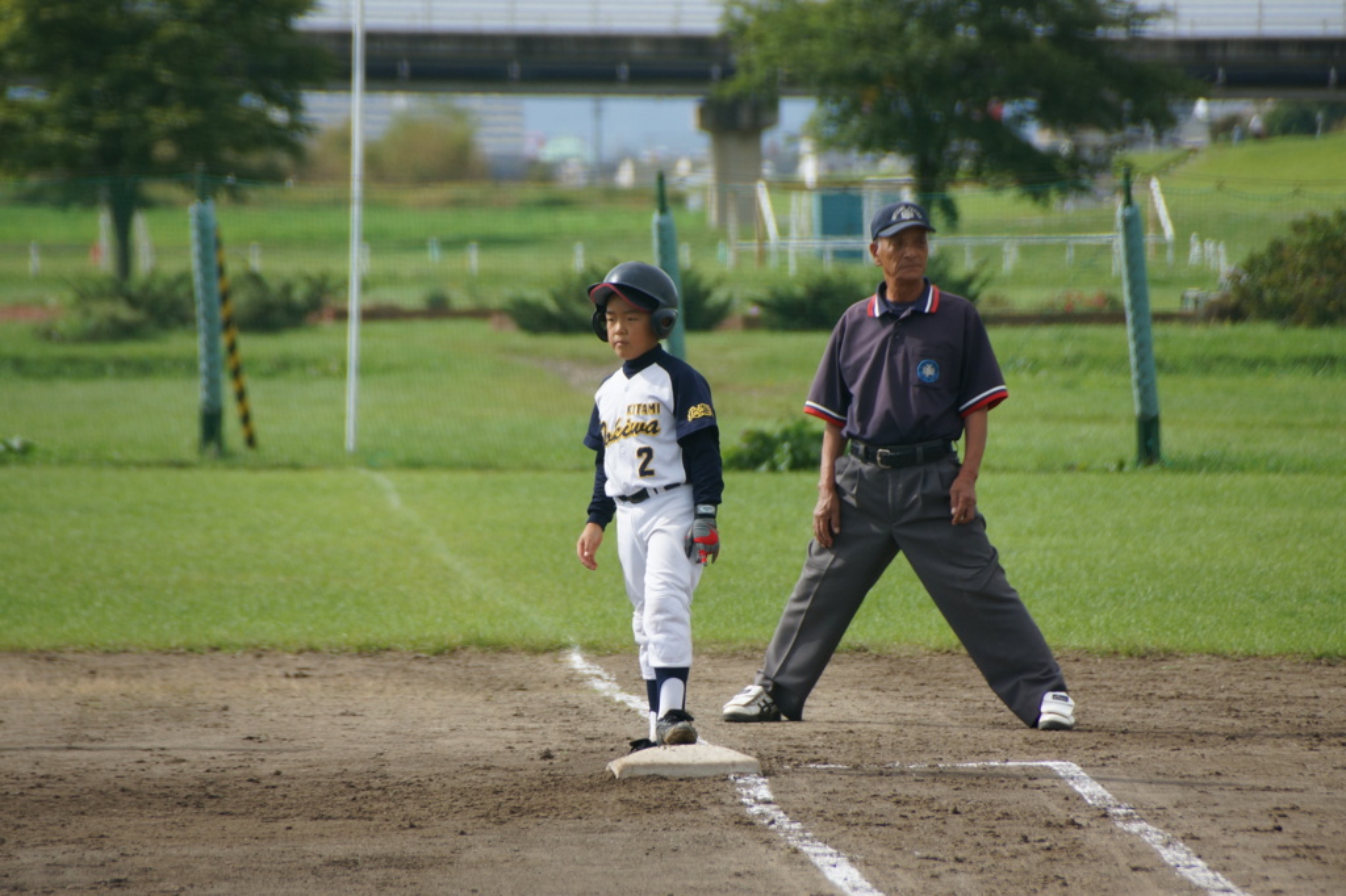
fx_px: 14016
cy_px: 448
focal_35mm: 375
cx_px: 673
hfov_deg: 5.5
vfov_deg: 3.7
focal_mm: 250
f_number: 6.3
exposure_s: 1/1000
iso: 250
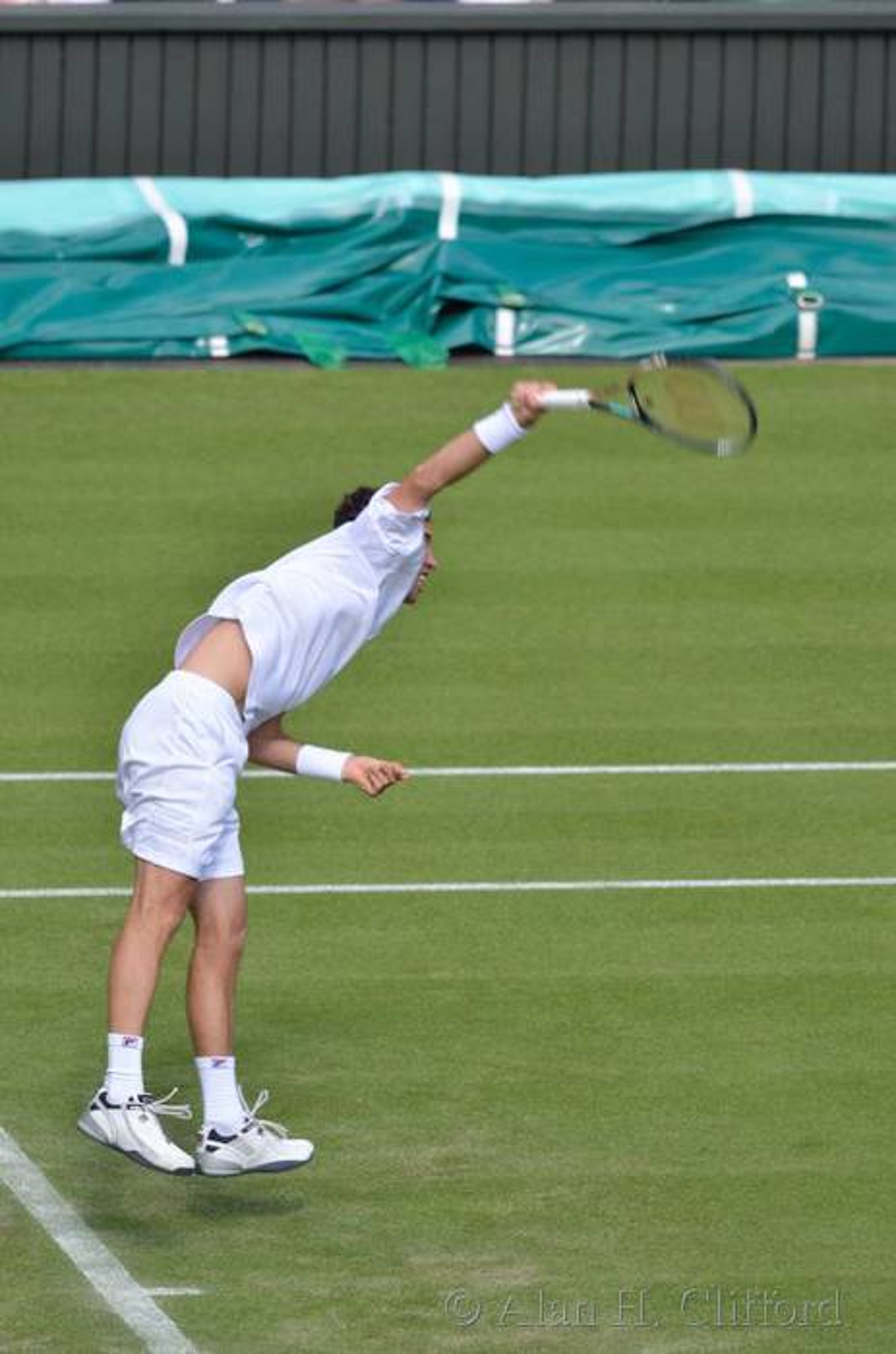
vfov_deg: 4.4
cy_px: 677
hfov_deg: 2.9
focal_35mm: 465
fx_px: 17454
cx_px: 448
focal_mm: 310
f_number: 5.3
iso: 250
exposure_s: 1/640
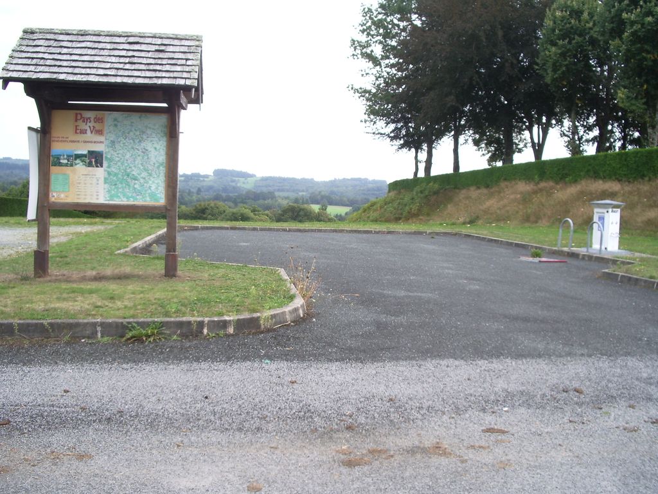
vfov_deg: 40.7
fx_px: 665
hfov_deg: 52.6
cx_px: 329
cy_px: 247
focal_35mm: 35
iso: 50
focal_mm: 5.8
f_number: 4.3
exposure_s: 1/80
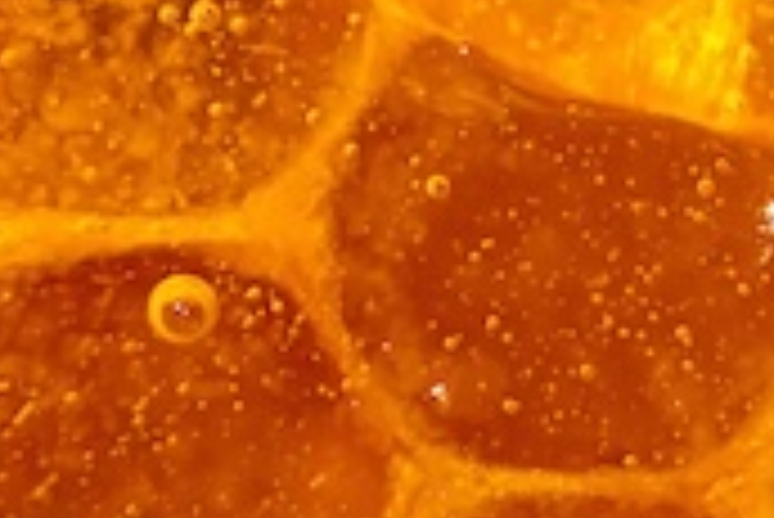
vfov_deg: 3.5
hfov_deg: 5.2
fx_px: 8499
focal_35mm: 395
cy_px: -90
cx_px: 922
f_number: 8
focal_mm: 85
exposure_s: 1/125
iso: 400
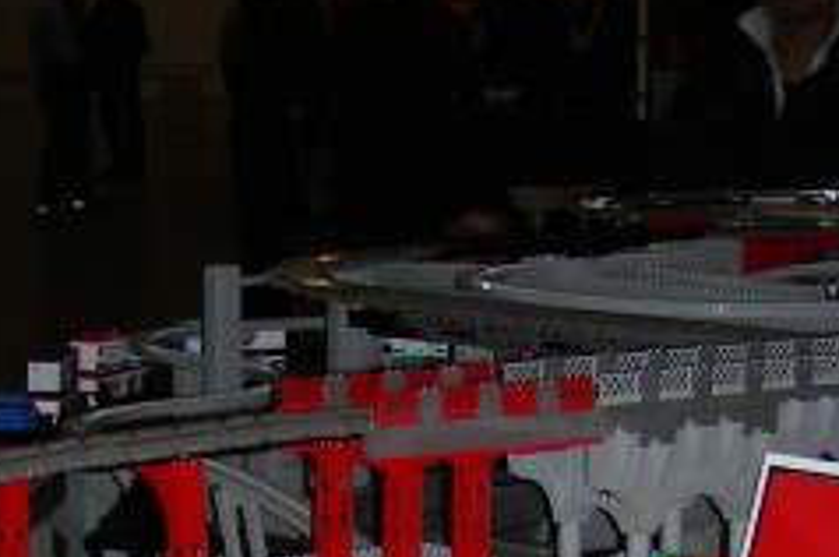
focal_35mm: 133
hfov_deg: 15.4
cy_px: 1036
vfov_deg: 9.7
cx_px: 367
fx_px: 3095
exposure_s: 1/60.1
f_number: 3.5
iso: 50
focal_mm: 6.3
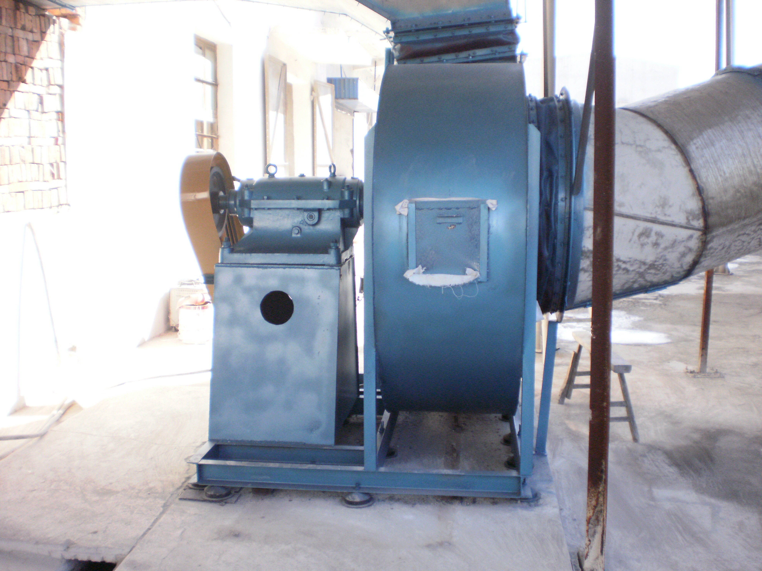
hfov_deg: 51.4
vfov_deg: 39.7
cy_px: 286
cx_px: 381
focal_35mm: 36
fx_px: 792
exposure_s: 1/400
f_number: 3.1
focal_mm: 6.3
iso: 200
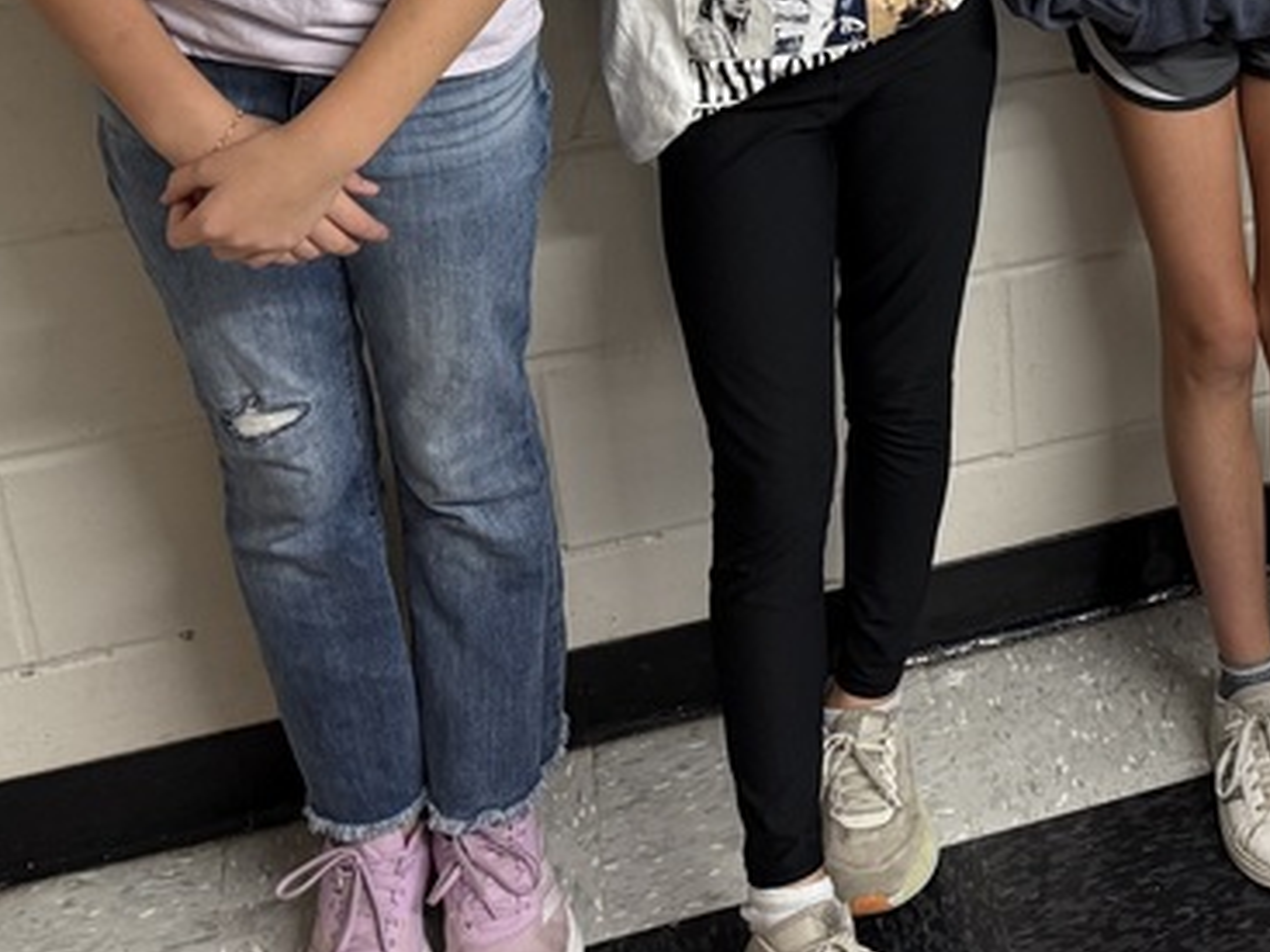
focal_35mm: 67
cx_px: 1595
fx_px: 2457
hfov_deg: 25.5
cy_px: -190
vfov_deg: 20.5
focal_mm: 6.76
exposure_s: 1/60
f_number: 1.78
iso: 200
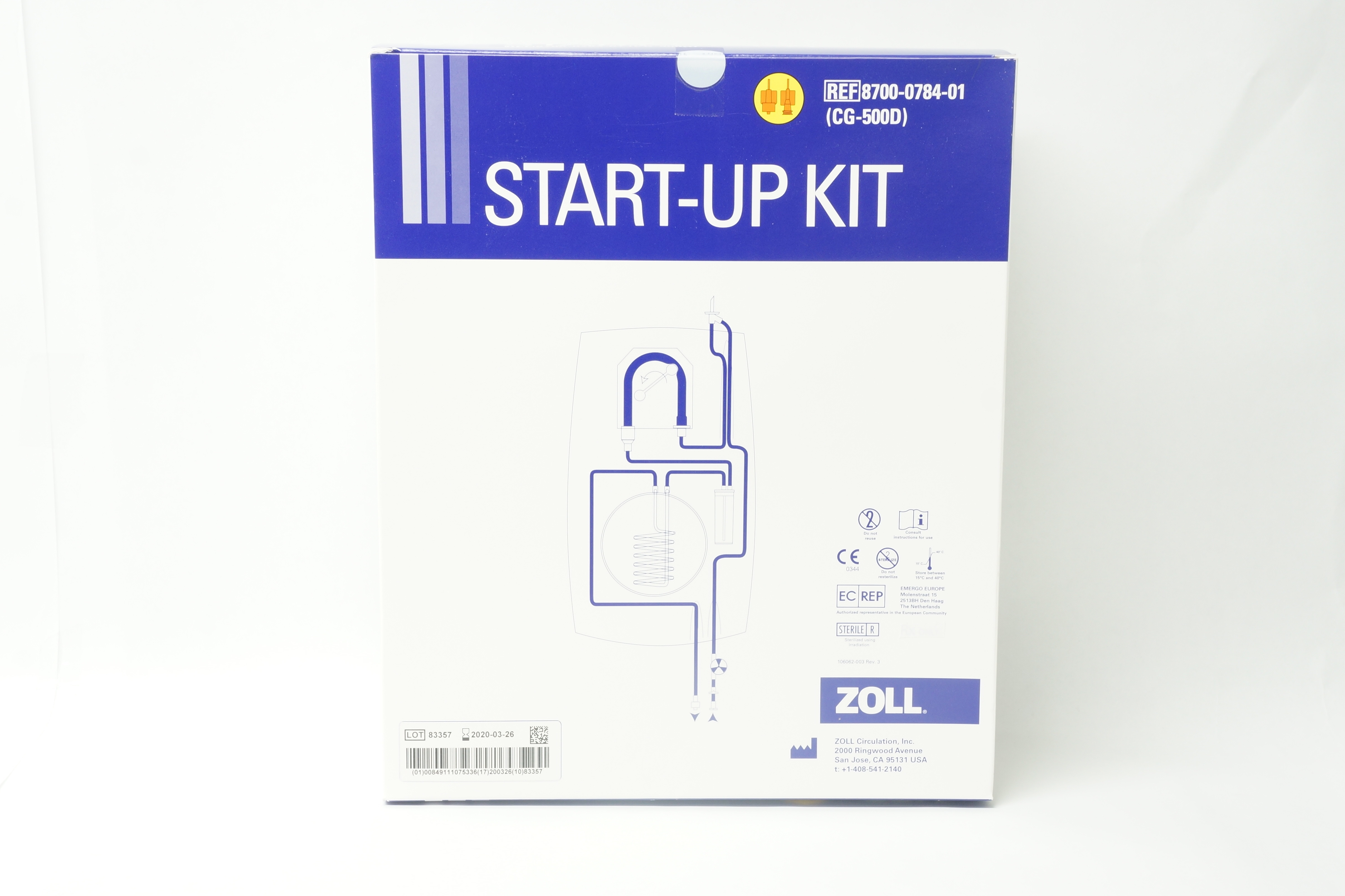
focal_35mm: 61
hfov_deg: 32.9
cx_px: 683
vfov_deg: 22.3
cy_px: 445
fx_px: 2279
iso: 400
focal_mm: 40
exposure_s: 1/10
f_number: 10
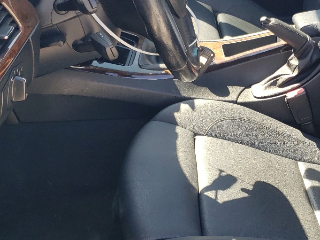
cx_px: 270
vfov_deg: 24.0
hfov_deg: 30.7
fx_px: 564
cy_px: 114
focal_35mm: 61
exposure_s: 1/217
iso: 50
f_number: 1.5
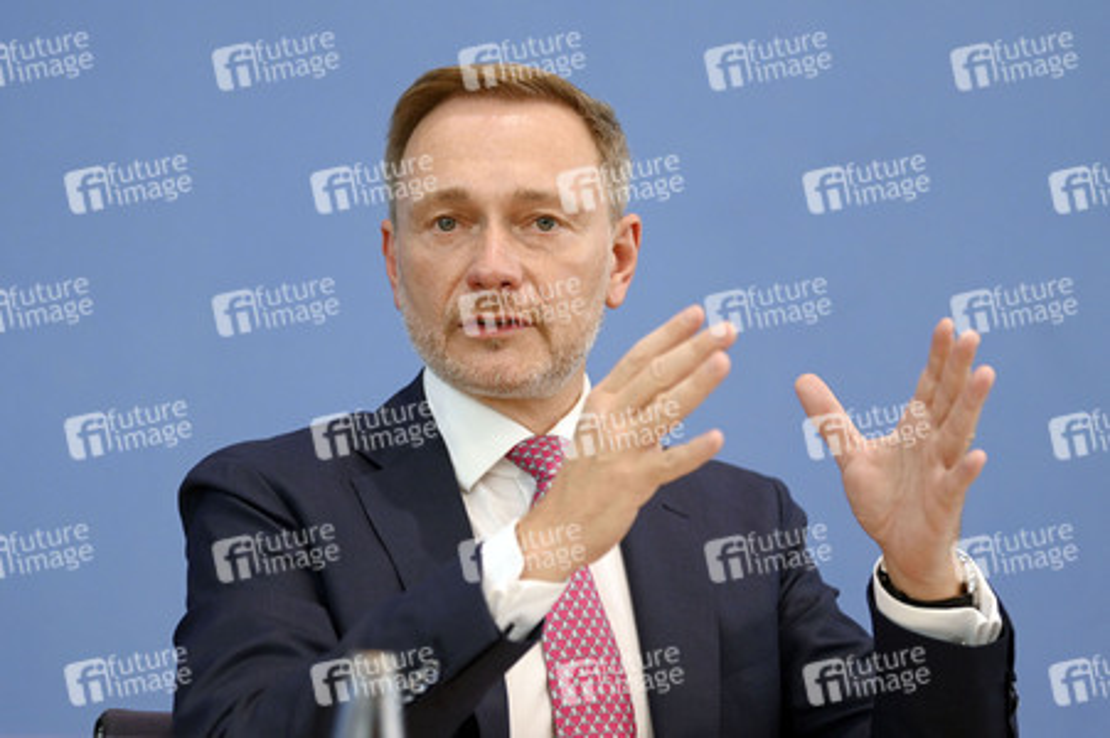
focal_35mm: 100
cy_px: 369
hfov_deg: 20.4
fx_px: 3081
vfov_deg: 13.7
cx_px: 555
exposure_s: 1/2000
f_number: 2.8
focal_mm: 100
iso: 2000
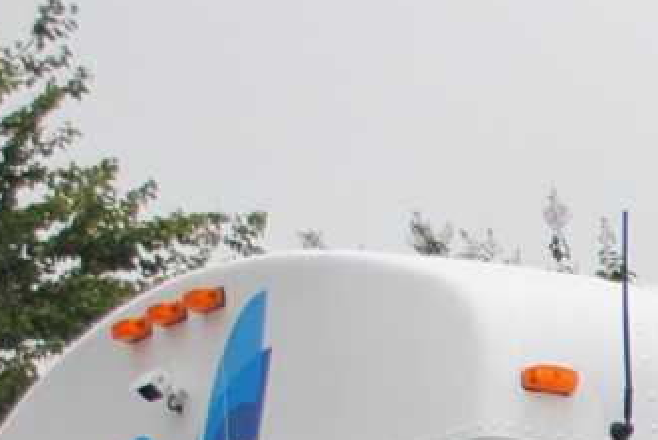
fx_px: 3842
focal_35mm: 210
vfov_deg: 6.2
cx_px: 1508
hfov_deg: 9.0
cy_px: 1084
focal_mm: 24
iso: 100
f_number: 4
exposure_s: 1/160
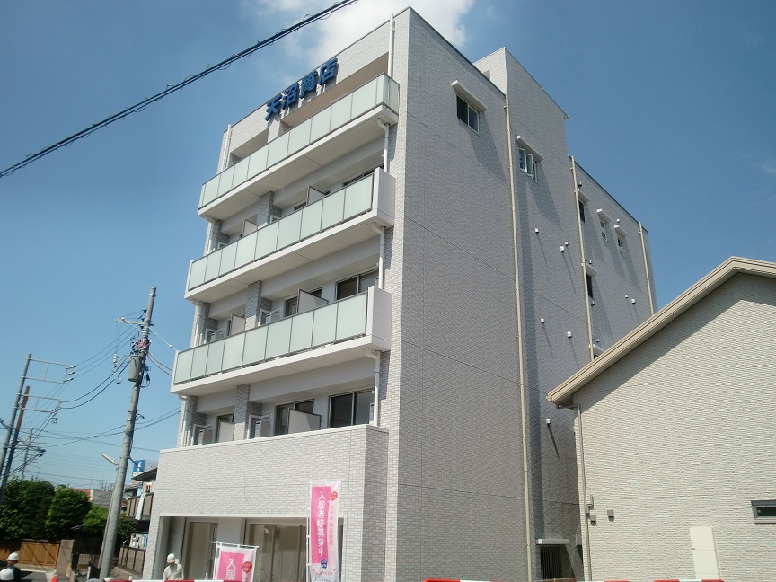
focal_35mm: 28
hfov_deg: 63.4
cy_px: 291
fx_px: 628
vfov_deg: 49.7
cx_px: 388
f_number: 7.8
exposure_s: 1/200
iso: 64
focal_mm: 4.65
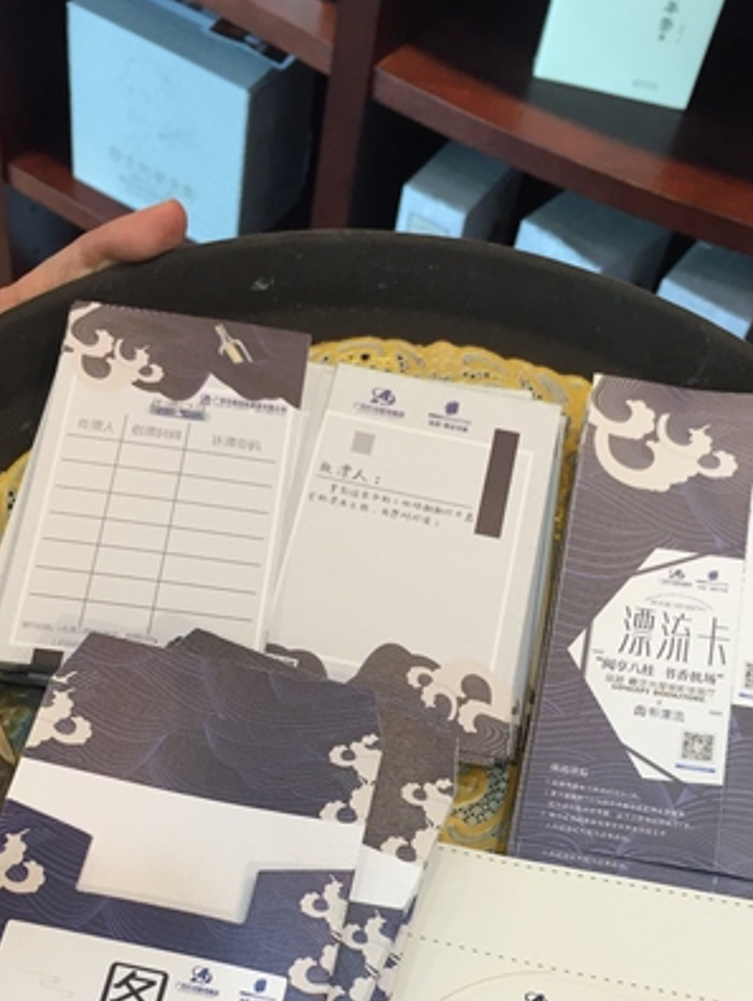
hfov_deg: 32.9
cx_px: 393
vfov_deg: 42.0
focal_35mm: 44
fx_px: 1274
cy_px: 712
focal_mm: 4.15
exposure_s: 1/33
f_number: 2.2
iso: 50
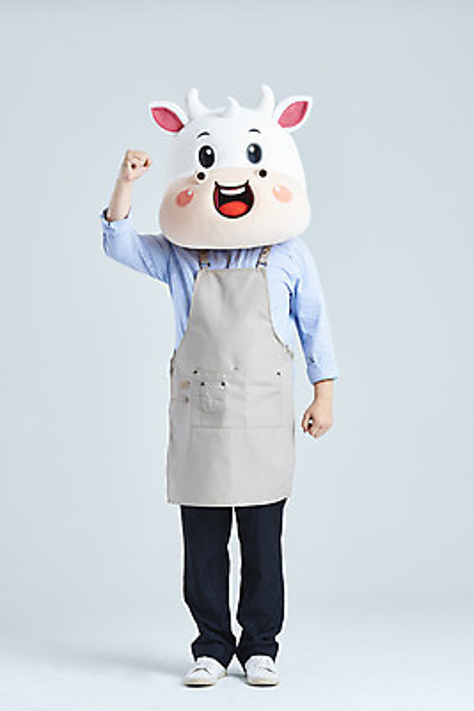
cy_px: 356
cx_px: 237
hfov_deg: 19.5
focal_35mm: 70
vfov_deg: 28.8
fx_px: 1381
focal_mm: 70
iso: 100
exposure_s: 1/125
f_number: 14
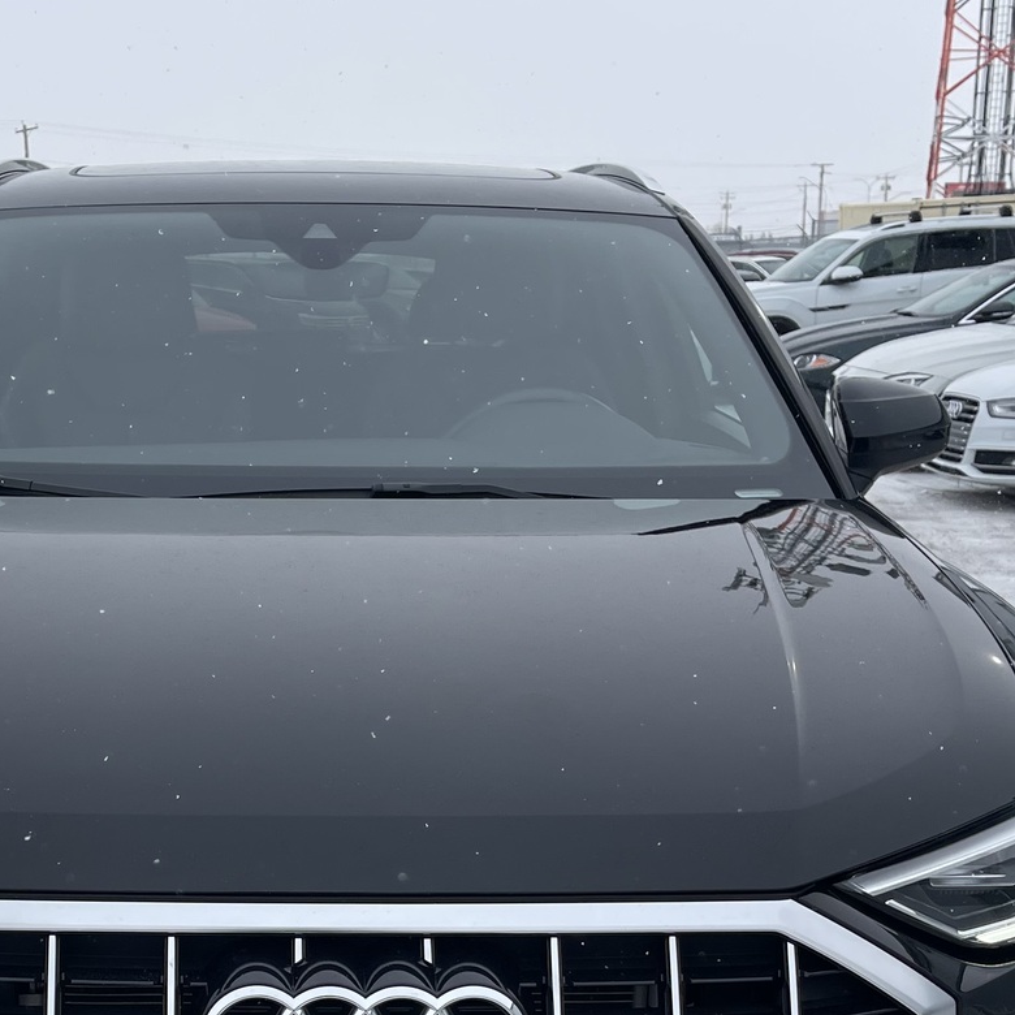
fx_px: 1924
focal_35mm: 58
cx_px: 286
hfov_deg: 29.2
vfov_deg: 28.8
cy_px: 832
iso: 32
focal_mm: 5.1
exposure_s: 1/1912
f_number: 1.6
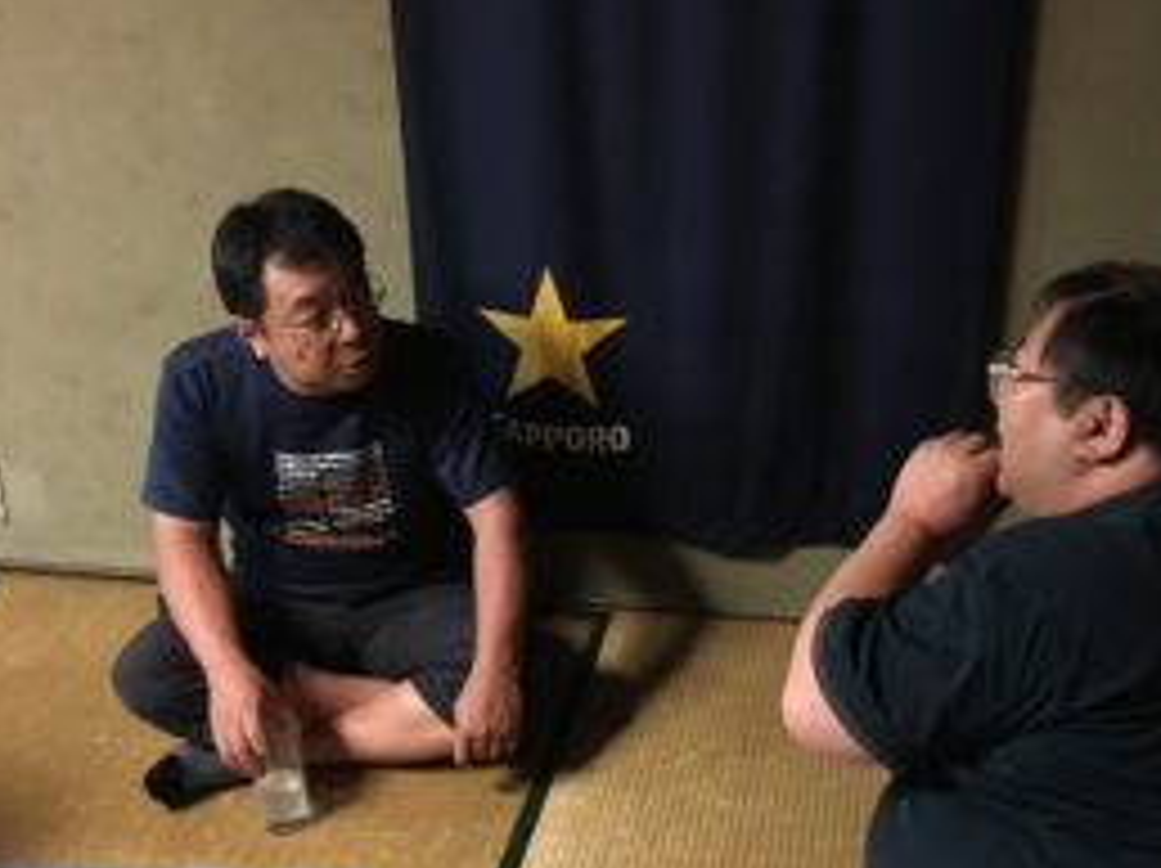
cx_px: 662
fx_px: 1508
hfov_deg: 42.0
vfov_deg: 32.1
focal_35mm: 45
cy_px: 508
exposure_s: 1/15
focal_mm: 4.15
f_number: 2.2
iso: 400
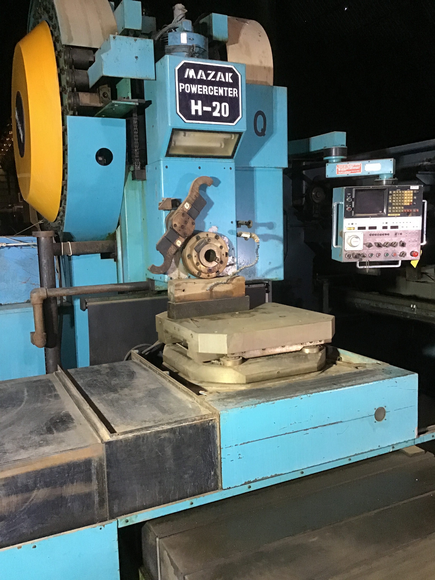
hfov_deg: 45.4
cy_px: 290
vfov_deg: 58.4
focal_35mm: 31
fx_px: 519
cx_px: 218
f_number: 2.4
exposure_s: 1/20
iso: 200
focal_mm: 3.3
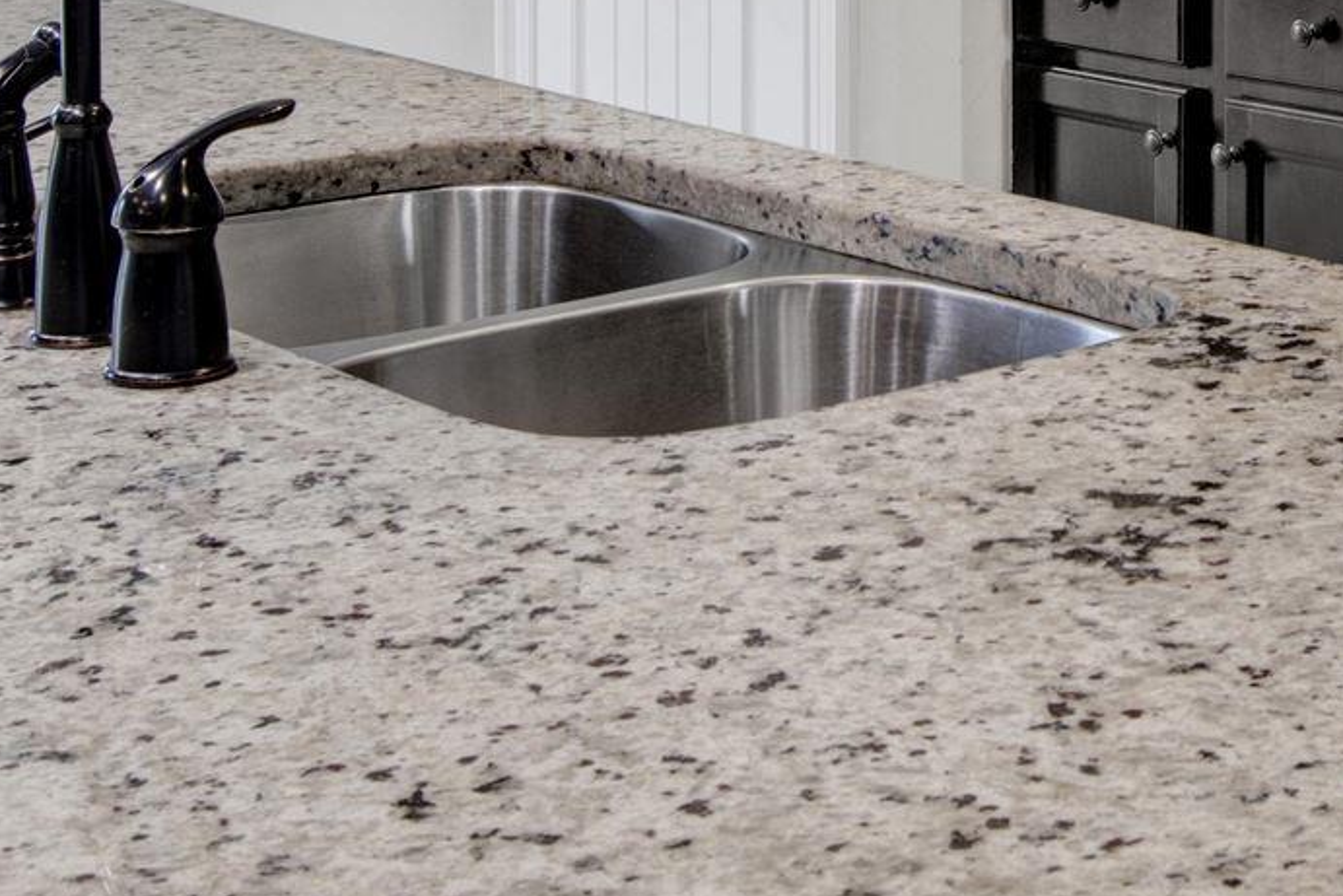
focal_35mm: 80
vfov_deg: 15.6
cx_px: 1430
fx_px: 2985
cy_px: -492
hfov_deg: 23.9
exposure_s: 1/5
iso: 200
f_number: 11
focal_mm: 18
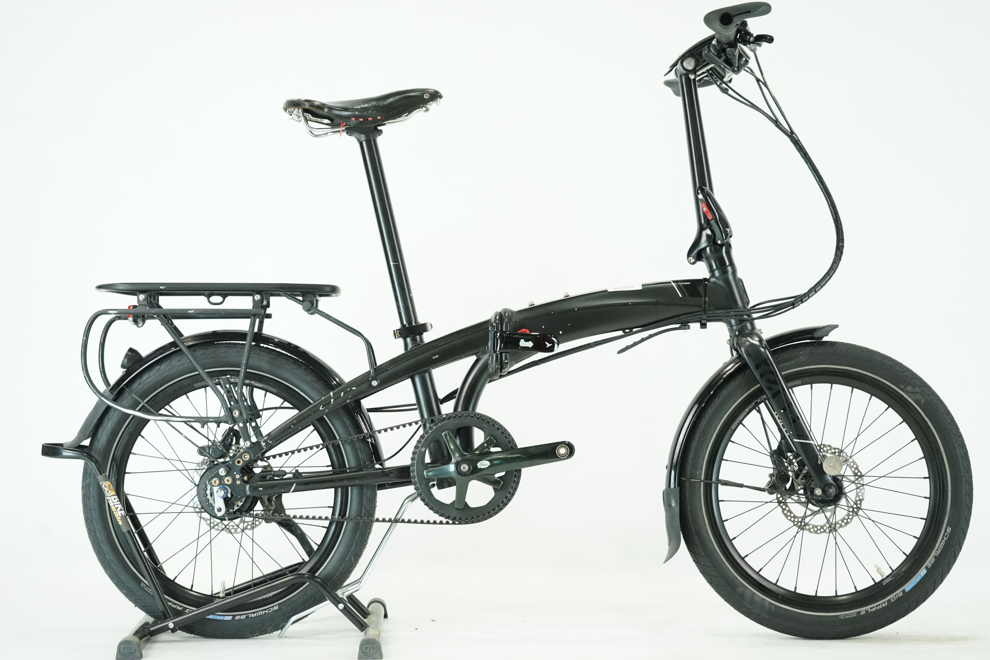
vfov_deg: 19.7
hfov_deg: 29.2
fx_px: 1897
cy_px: 330
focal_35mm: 69
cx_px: 495
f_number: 5.6
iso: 2500
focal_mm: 69
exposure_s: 1/200
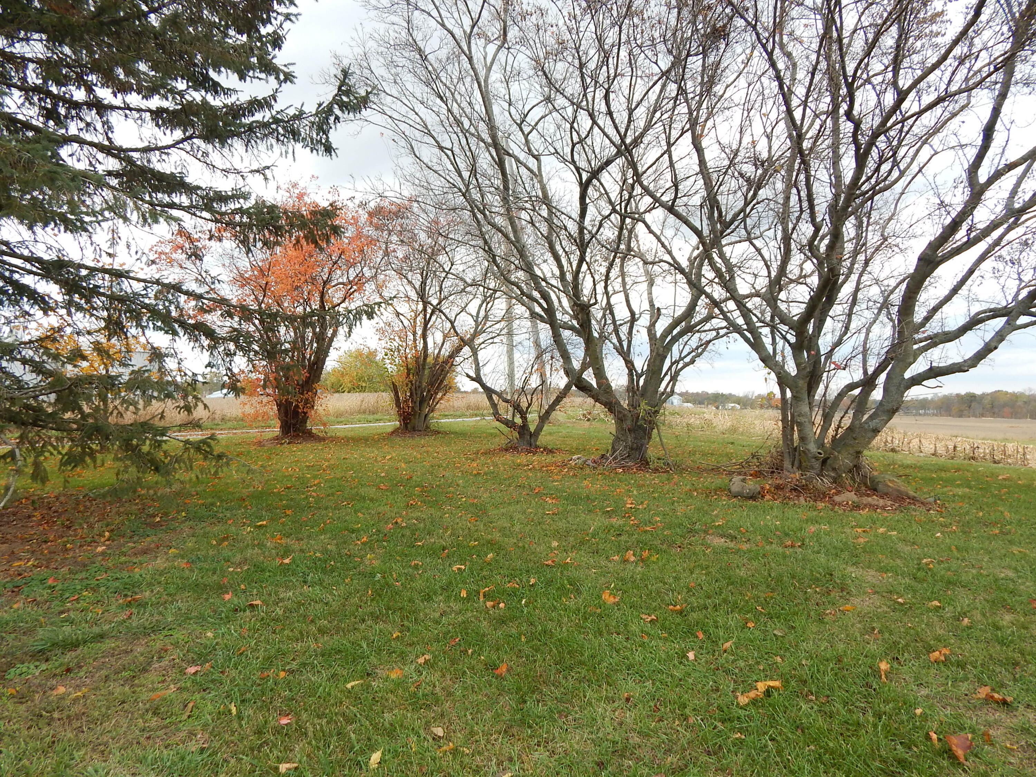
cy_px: 388
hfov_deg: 76.4
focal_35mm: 22
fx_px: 658
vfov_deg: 61.1
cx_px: 518
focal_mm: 4
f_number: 3
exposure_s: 1/320
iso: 125
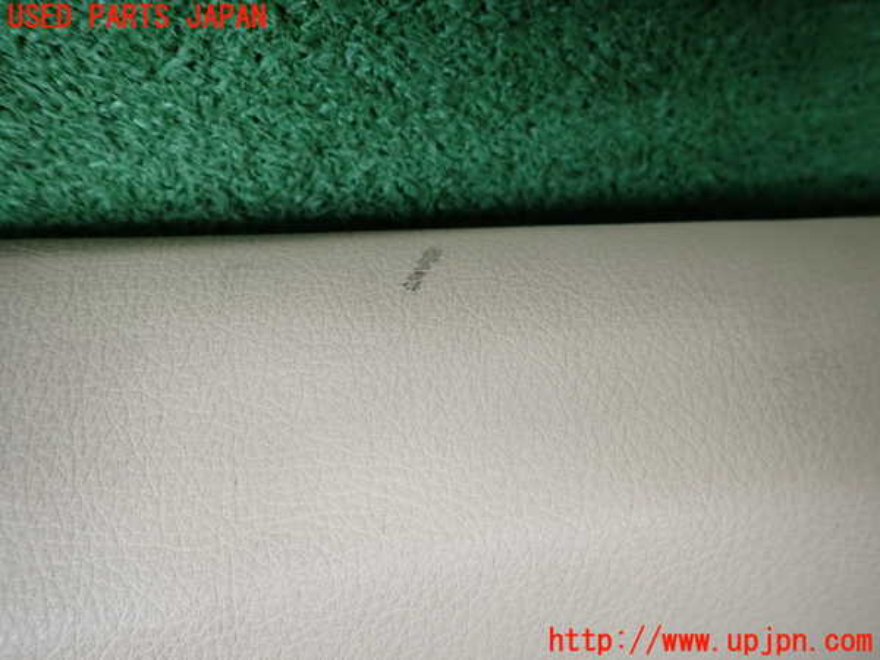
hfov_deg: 69.4
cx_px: 440
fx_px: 636
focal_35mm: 25
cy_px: 330
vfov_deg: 54.9
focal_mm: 4.5
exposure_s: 1/60
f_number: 2
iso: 200
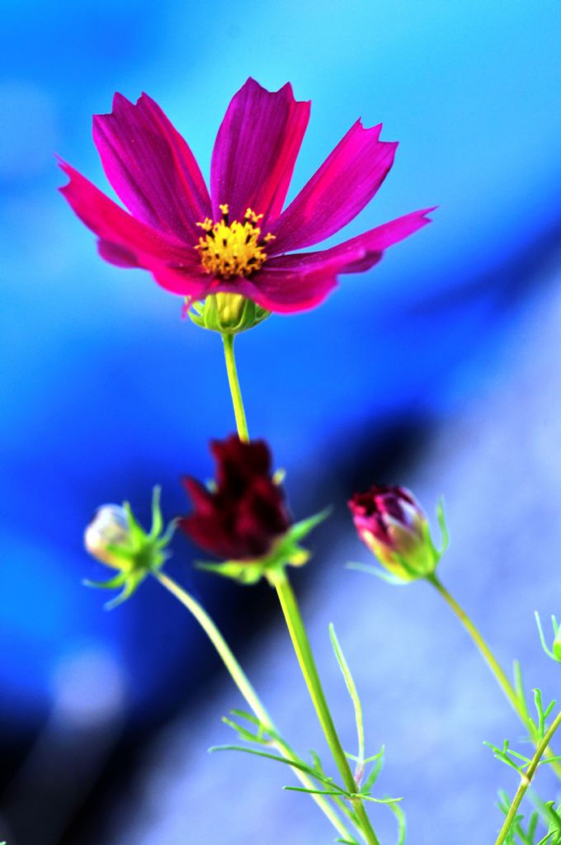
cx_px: 280
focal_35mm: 158
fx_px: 3691
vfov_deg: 13.1
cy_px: 422
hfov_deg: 8.7
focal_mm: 105
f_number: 8
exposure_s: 1/80
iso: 200
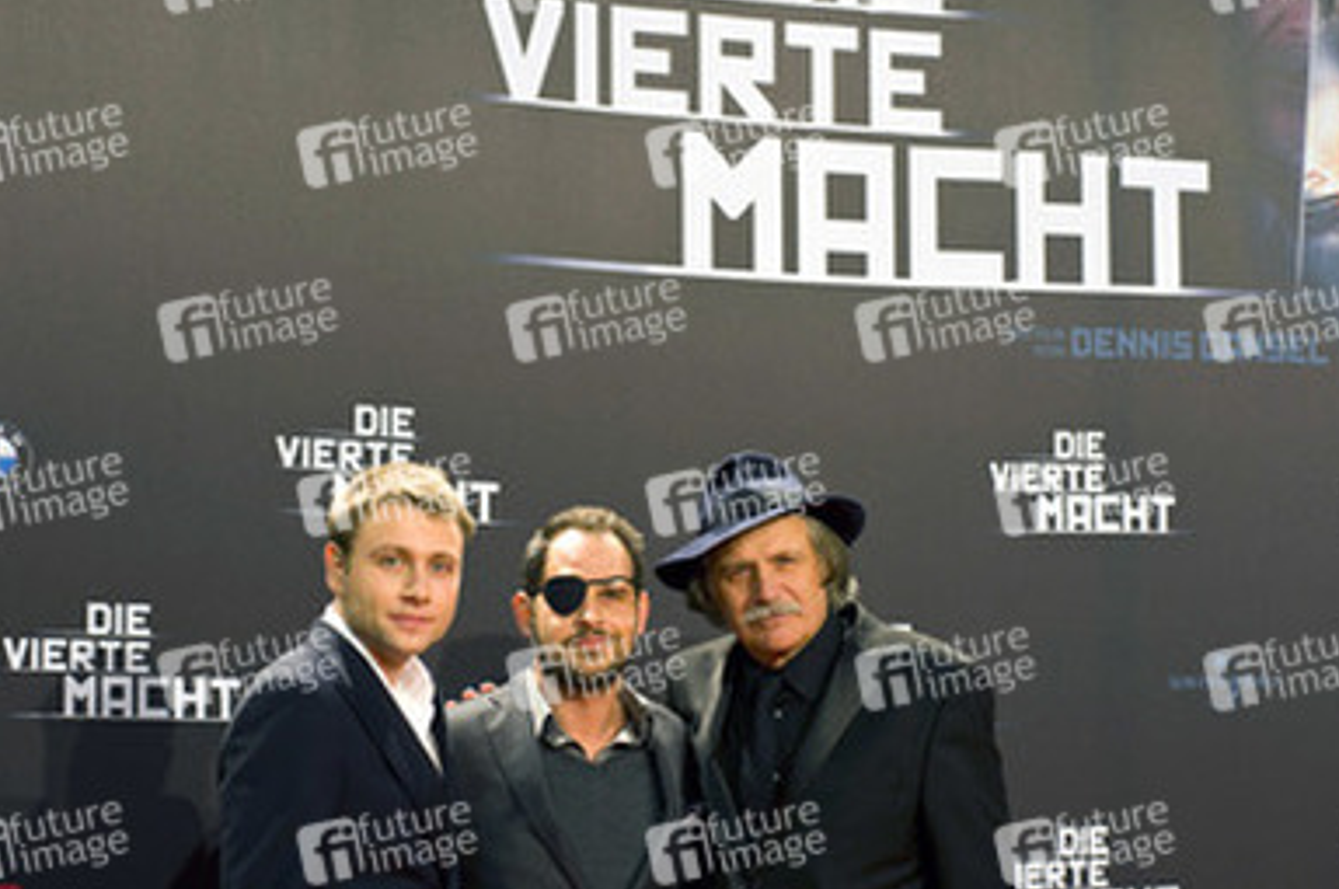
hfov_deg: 21.7
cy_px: 408
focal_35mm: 94
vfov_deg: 14.5
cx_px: 643
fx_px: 3492
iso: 1600
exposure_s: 1/125
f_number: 5
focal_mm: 80
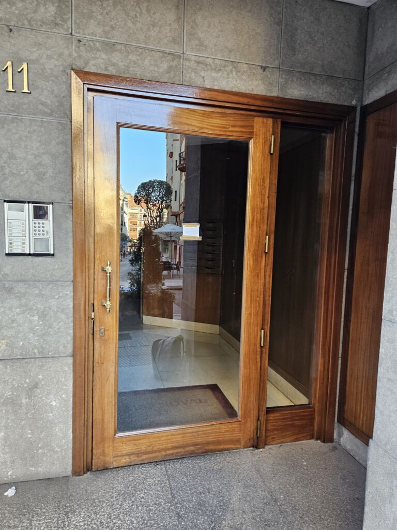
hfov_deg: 58.9
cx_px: 198
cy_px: 265
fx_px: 352
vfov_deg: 73.9
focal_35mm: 23
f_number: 1.8
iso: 200
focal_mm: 5.4
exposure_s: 1/142
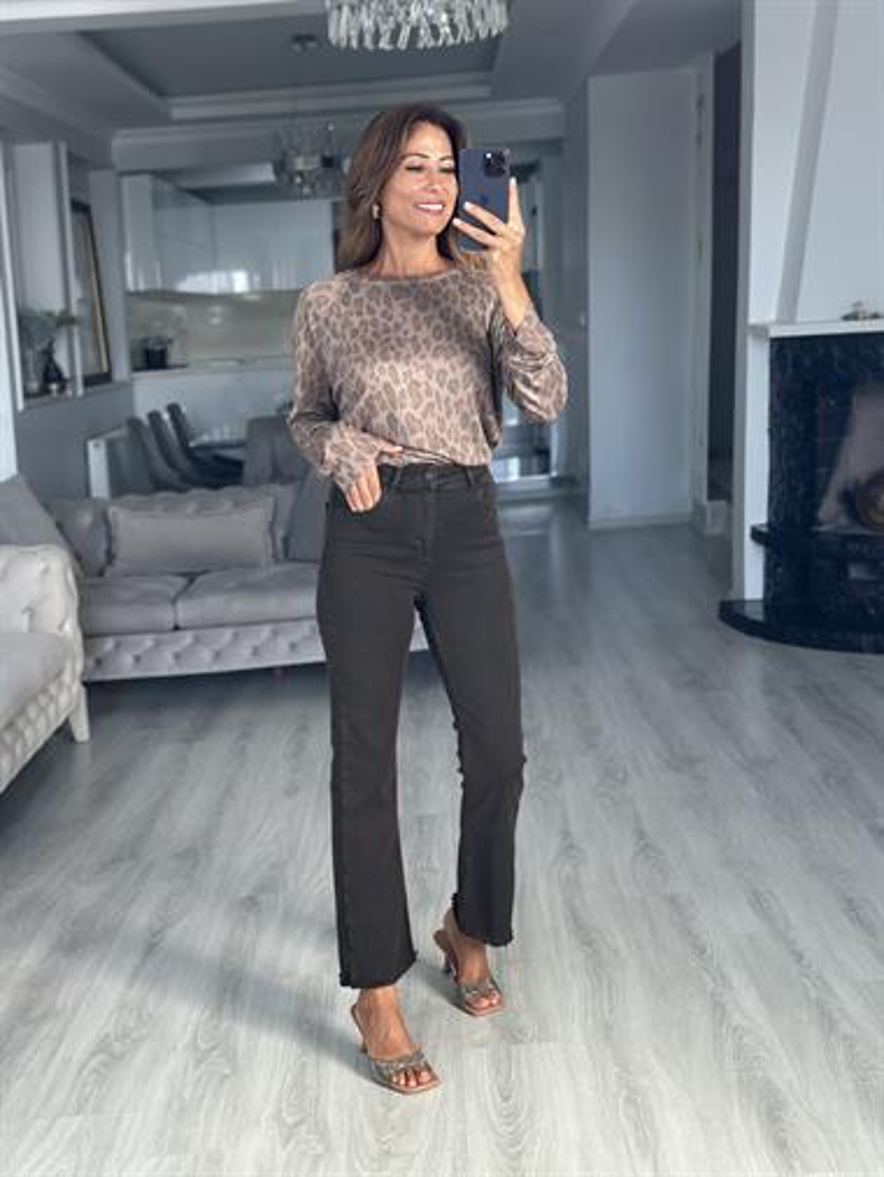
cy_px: 588
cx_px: 442
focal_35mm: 48
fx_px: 1633
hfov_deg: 30.3
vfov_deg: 39.6
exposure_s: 1/121
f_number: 1.78
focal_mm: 6.86
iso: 100
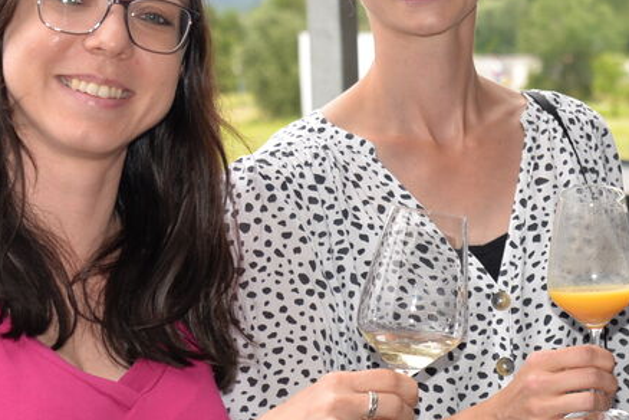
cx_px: 810
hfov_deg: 14.8
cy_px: 209
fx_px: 2324
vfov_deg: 10.3
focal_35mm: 133
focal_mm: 36
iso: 200
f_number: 4
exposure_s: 1/200
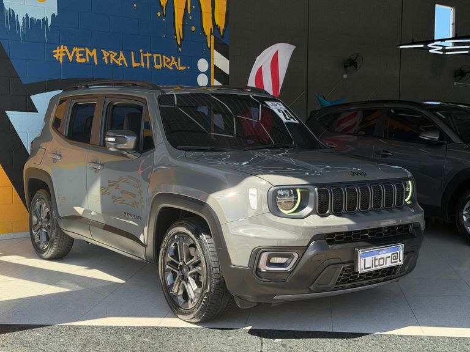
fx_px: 652
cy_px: 176
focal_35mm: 48
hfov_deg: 39.7
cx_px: 235
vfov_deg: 30.3
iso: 100
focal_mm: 6.76
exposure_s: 1/2762
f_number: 1.78
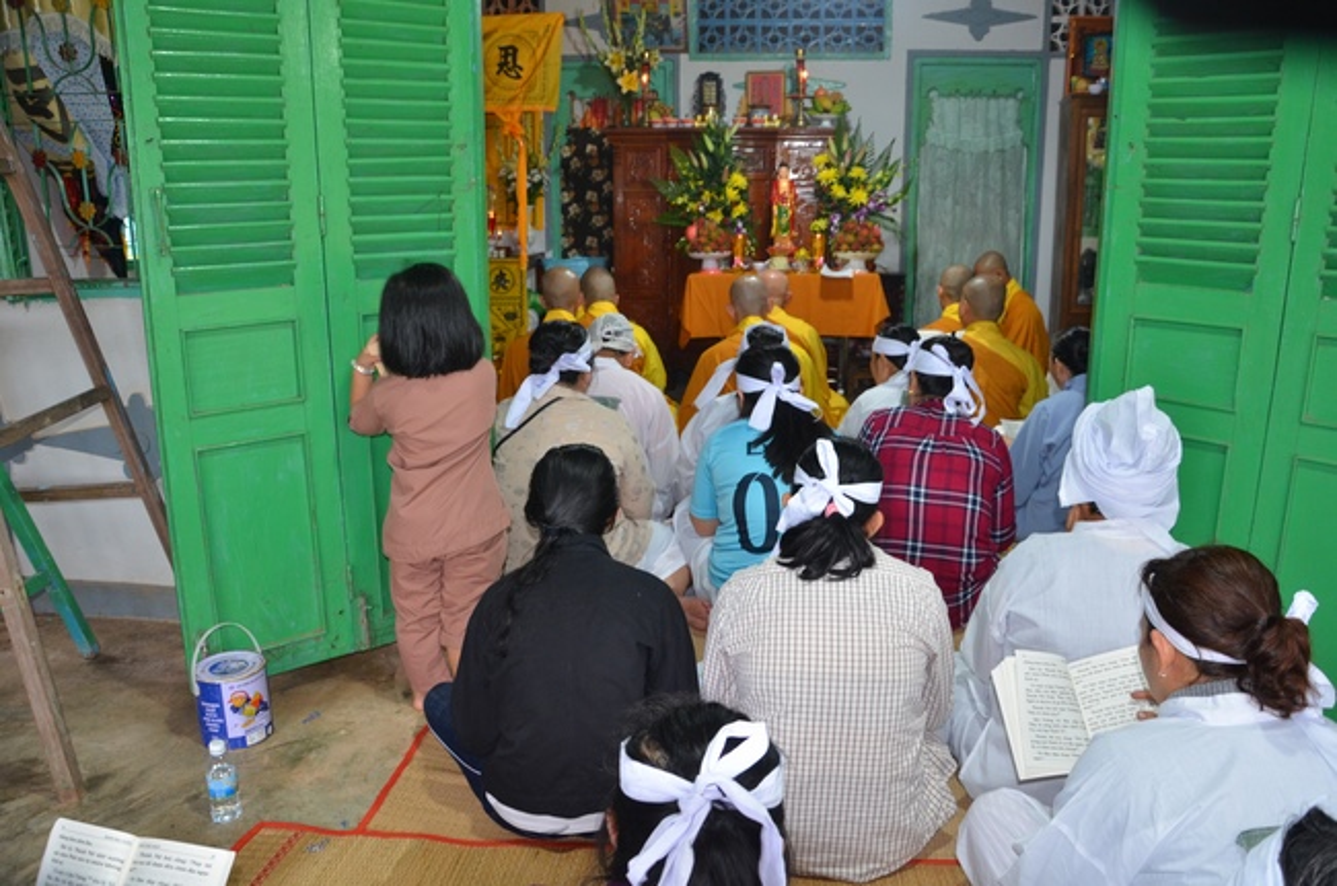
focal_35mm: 27
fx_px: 1001
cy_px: 443
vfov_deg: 47.8
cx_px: 668
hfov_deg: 67.5
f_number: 5
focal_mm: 18
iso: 1000
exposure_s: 1/60
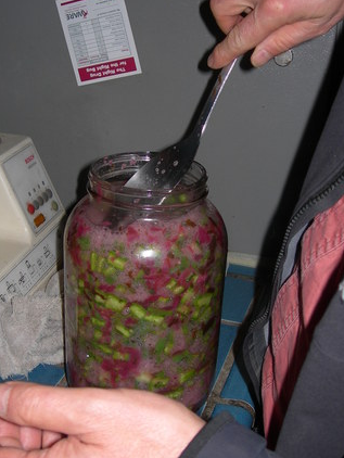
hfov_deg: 27.0
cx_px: 148
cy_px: 246
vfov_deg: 35.5
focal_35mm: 54
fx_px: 715
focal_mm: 7.8
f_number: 2.8
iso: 50
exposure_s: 1/60.1
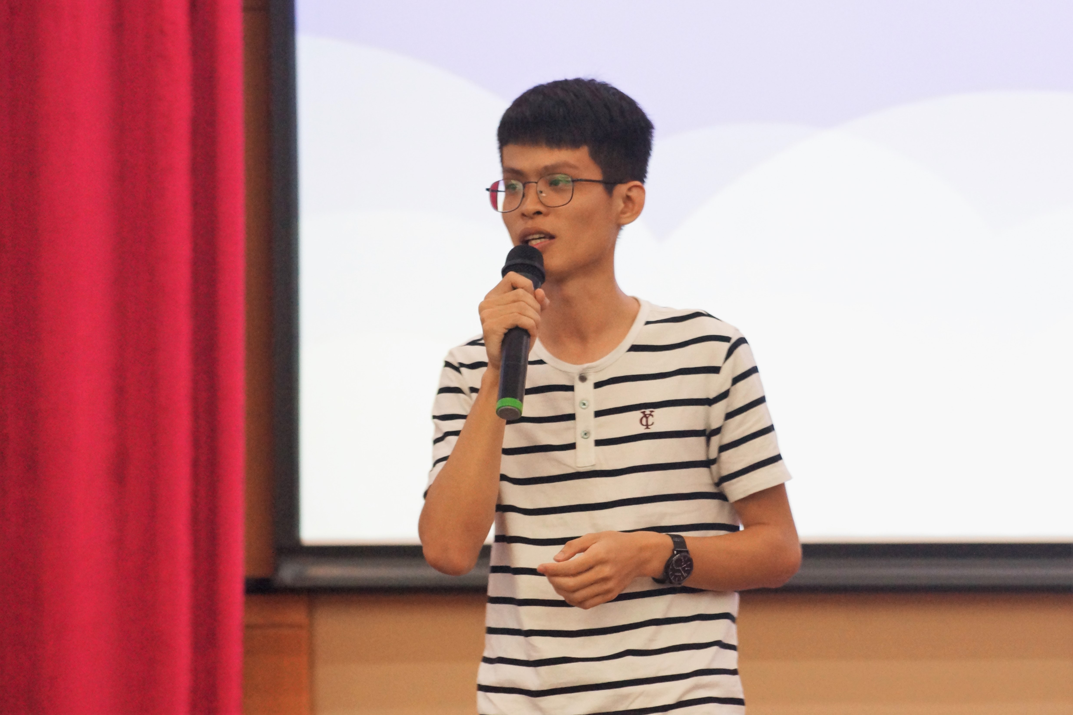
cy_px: 358
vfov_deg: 6.8
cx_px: 536
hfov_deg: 10.2
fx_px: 6035
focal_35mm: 202
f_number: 5.6
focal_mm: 135
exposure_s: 1/40
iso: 1600
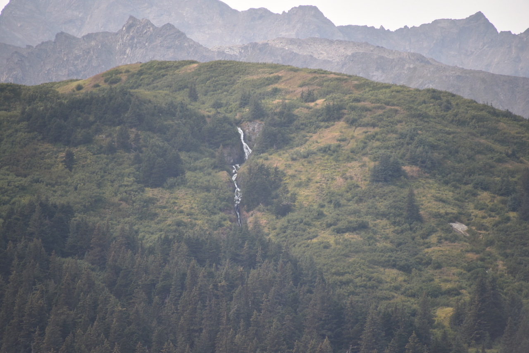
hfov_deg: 6.9
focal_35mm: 300
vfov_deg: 4.6
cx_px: 264
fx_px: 4409
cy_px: 176
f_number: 5.6
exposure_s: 1/640
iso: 320
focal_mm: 300
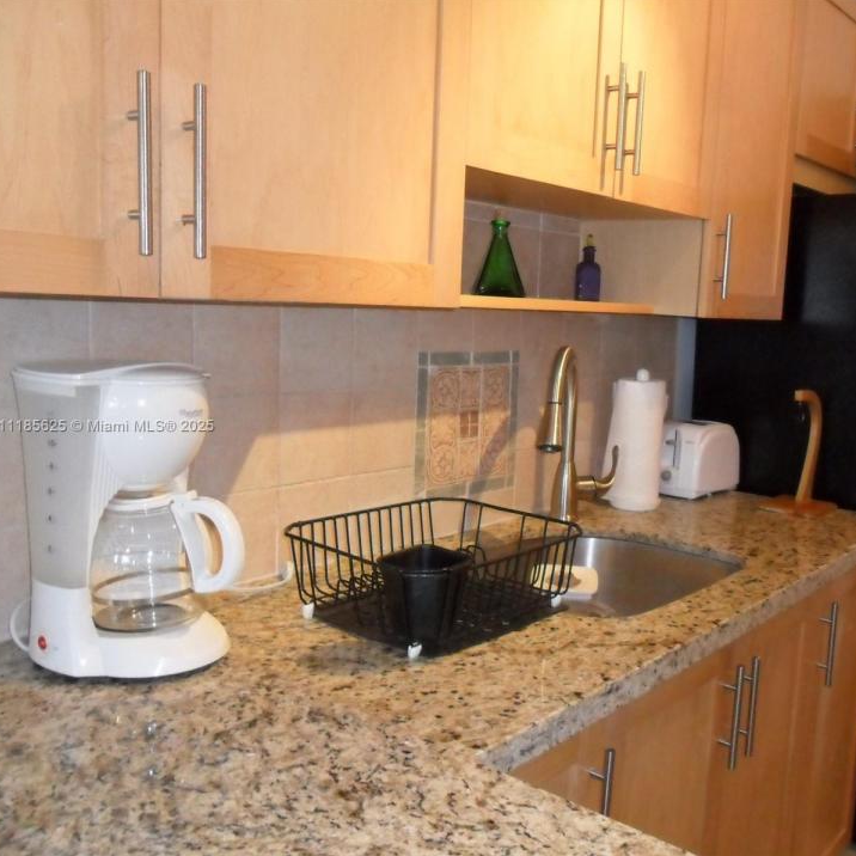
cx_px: 558
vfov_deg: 51.1
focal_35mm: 32
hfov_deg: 50.3
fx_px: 895
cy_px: 427
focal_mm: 4.9
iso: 400
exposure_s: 1/45
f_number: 3.5
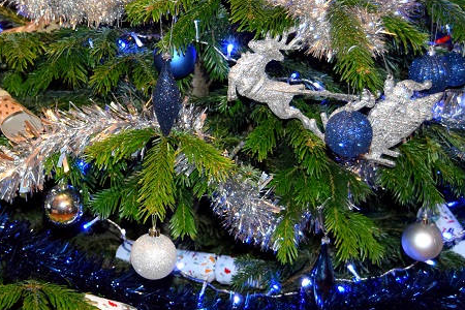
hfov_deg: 22.1
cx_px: 55
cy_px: 92
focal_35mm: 90
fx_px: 1162
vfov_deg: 15.1
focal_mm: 30
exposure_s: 1/60
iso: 2500
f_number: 4.2
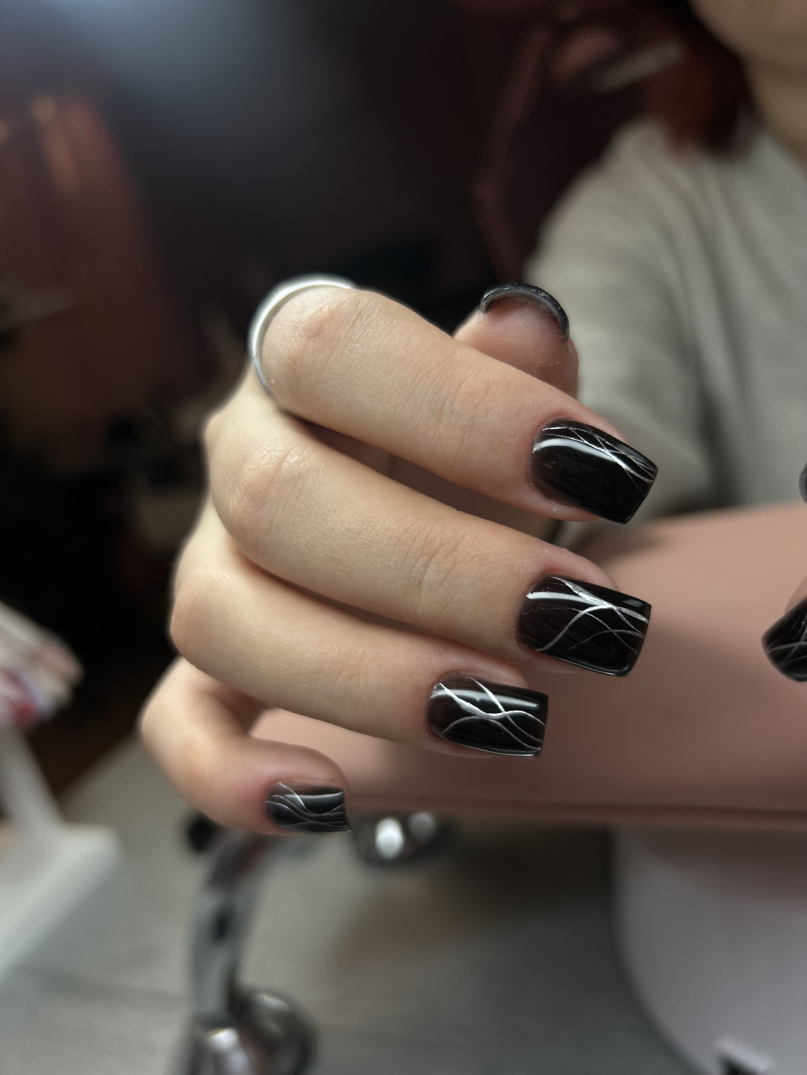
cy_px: 538
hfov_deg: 53.1
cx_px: 404
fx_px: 808
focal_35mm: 26
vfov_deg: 67.3
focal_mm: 5.7
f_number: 1.5
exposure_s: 1/670
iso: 50
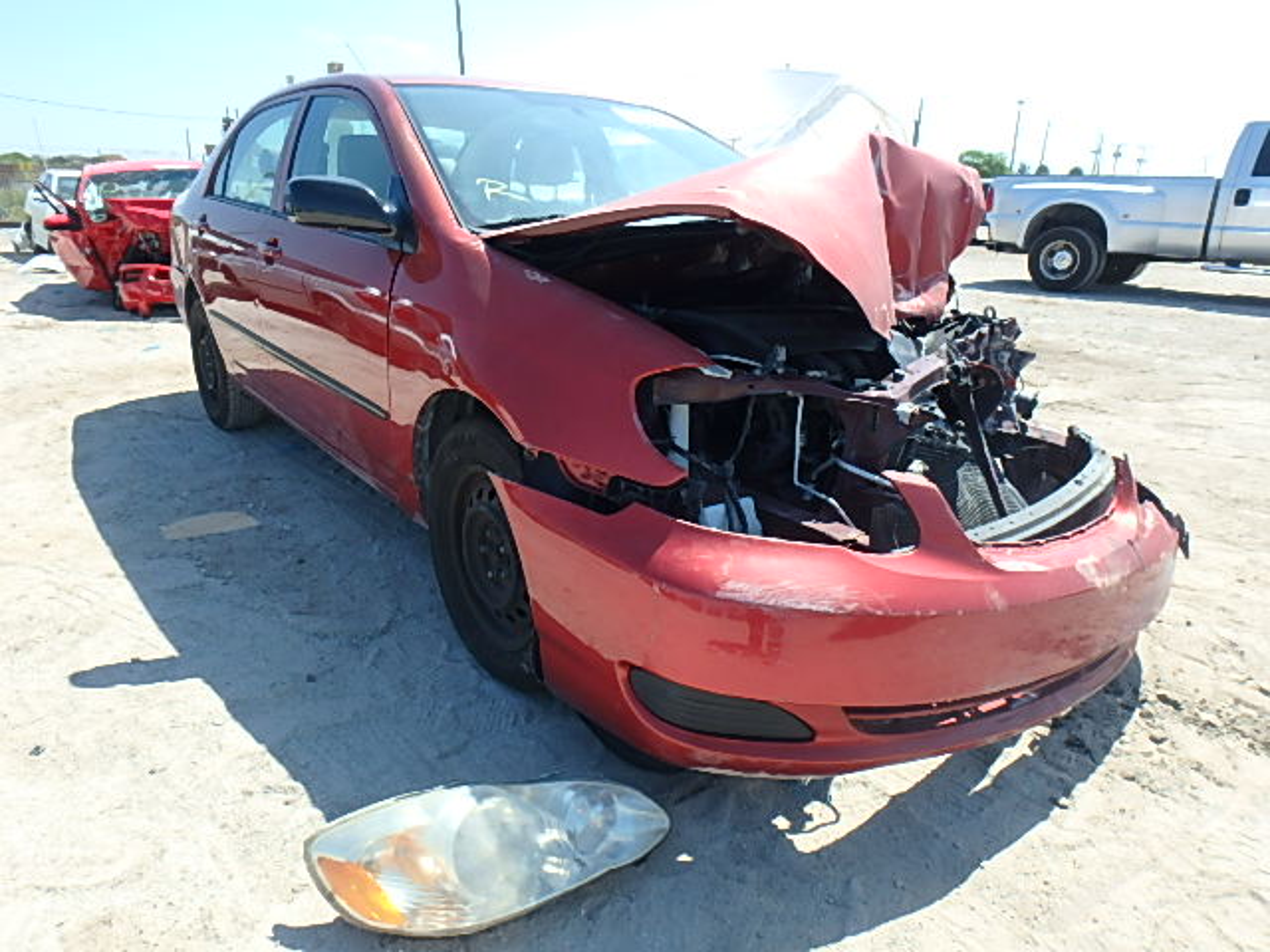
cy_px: 476
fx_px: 770
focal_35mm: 21
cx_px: 635
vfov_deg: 63.4
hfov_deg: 79.0
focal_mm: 3.7
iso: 125
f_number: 3.5
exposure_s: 1/640
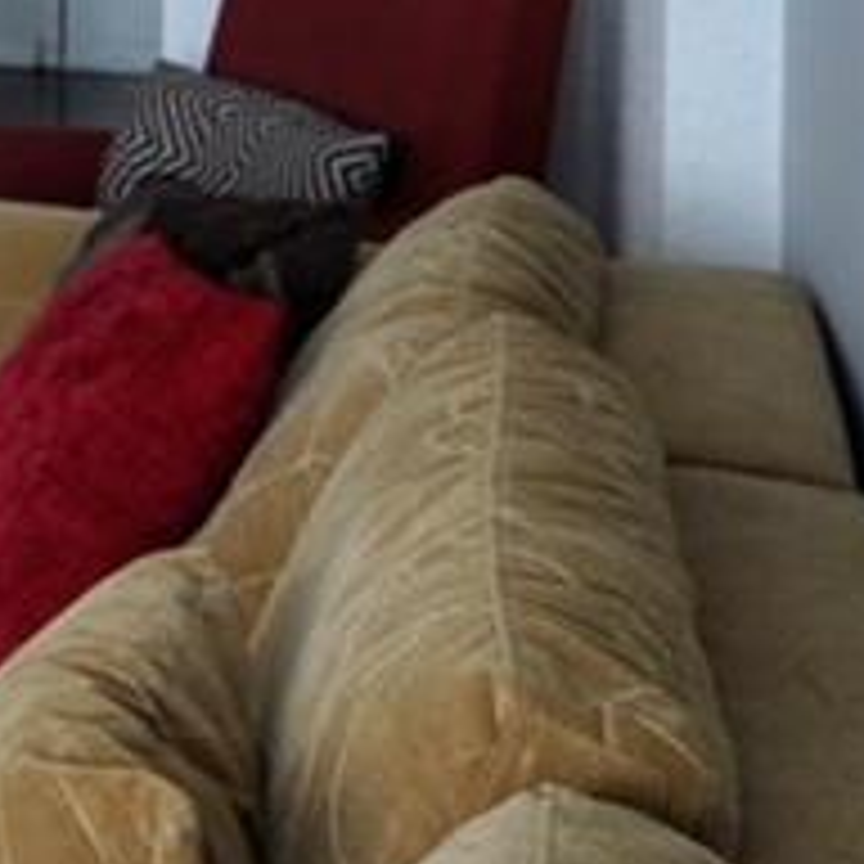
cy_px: -508
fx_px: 2993
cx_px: -986
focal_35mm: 106
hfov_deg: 13.5
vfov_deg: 15.0
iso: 400
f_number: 4.5
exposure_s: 1/80
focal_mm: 10
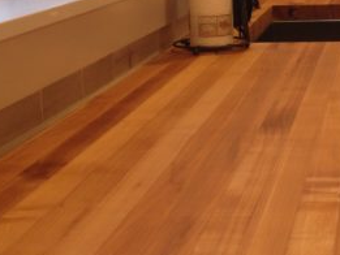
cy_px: 35
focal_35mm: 103
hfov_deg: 18.7
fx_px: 1012
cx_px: 315
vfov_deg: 14.3
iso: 50
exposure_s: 1/30
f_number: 2.4
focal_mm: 4.28
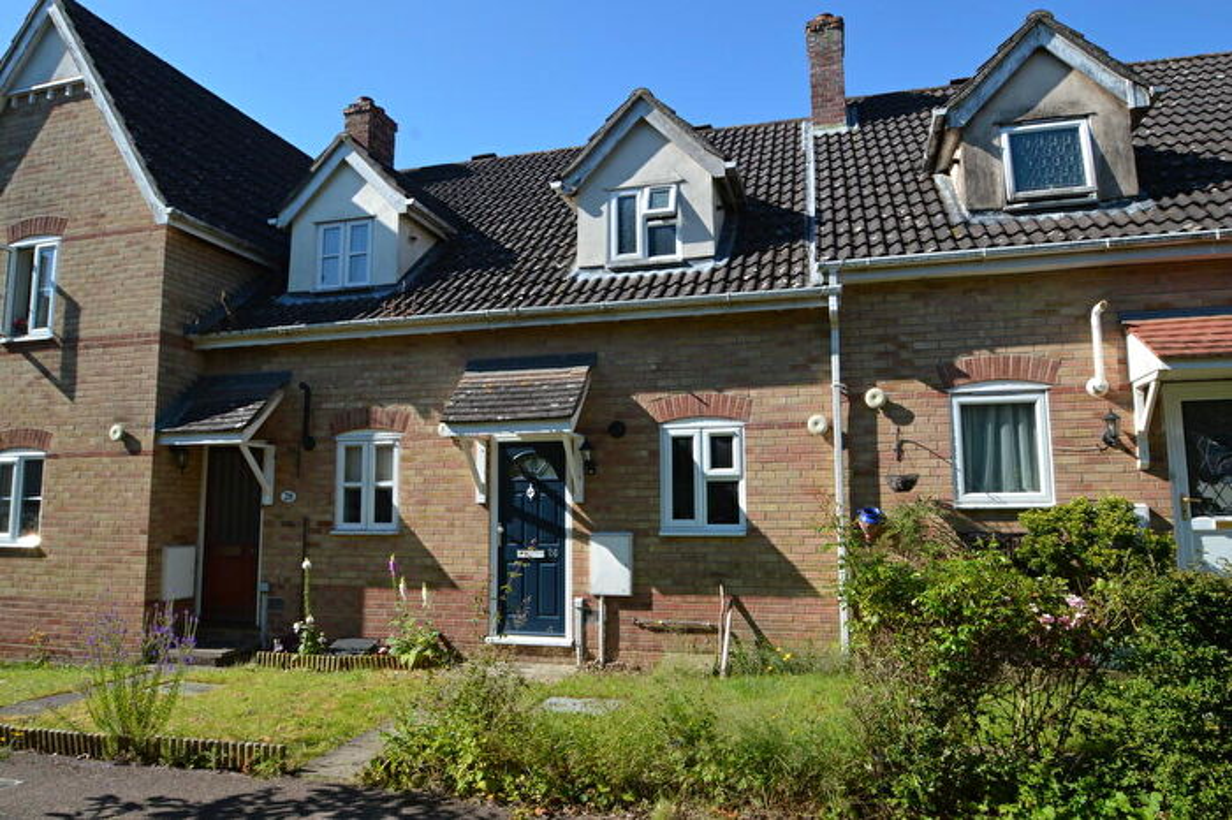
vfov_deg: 56.1
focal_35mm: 22
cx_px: 616
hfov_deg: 77.3
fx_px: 770
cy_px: 410
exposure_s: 1/125
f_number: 13
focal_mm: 15
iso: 200
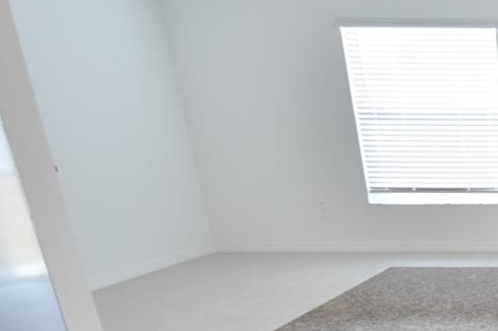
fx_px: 677
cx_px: 729
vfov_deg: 26.0
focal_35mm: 49
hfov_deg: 28.3
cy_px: 333
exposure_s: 1/180
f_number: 3.5
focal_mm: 10
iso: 800
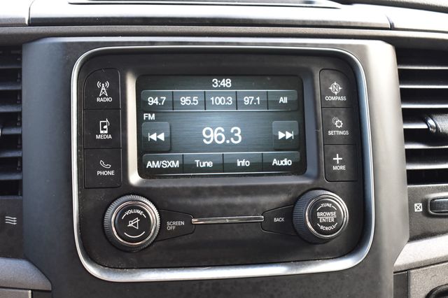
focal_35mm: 57
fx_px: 709
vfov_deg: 23.8
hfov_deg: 35.1
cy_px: 149
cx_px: 224
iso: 400
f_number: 7.1
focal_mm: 38
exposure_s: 1/25
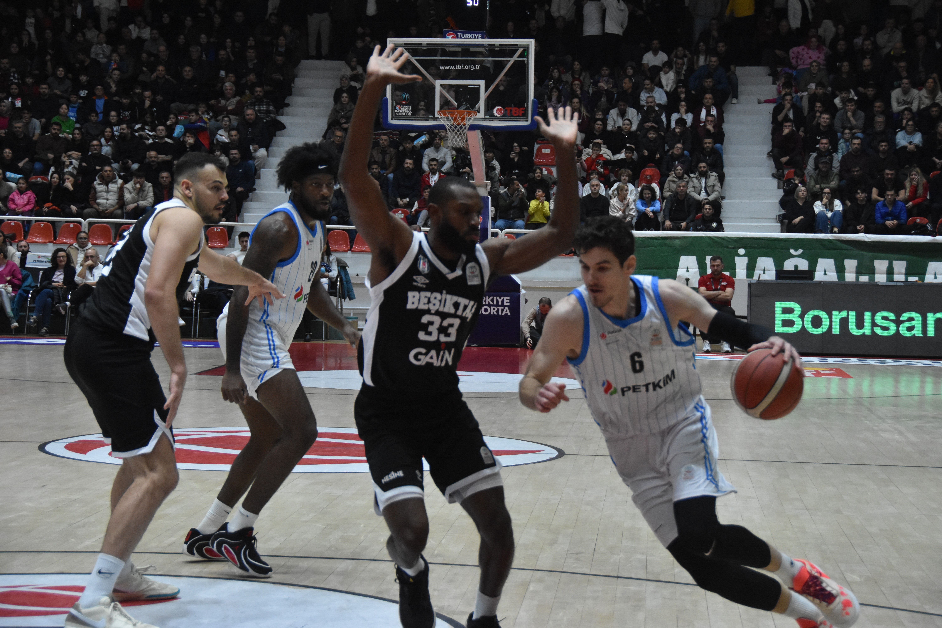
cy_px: 314
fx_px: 2433
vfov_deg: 14.7
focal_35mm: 93
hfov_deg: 21.9
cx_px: 471
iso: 2800
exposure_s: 1/800
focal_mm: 62
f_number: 4.8
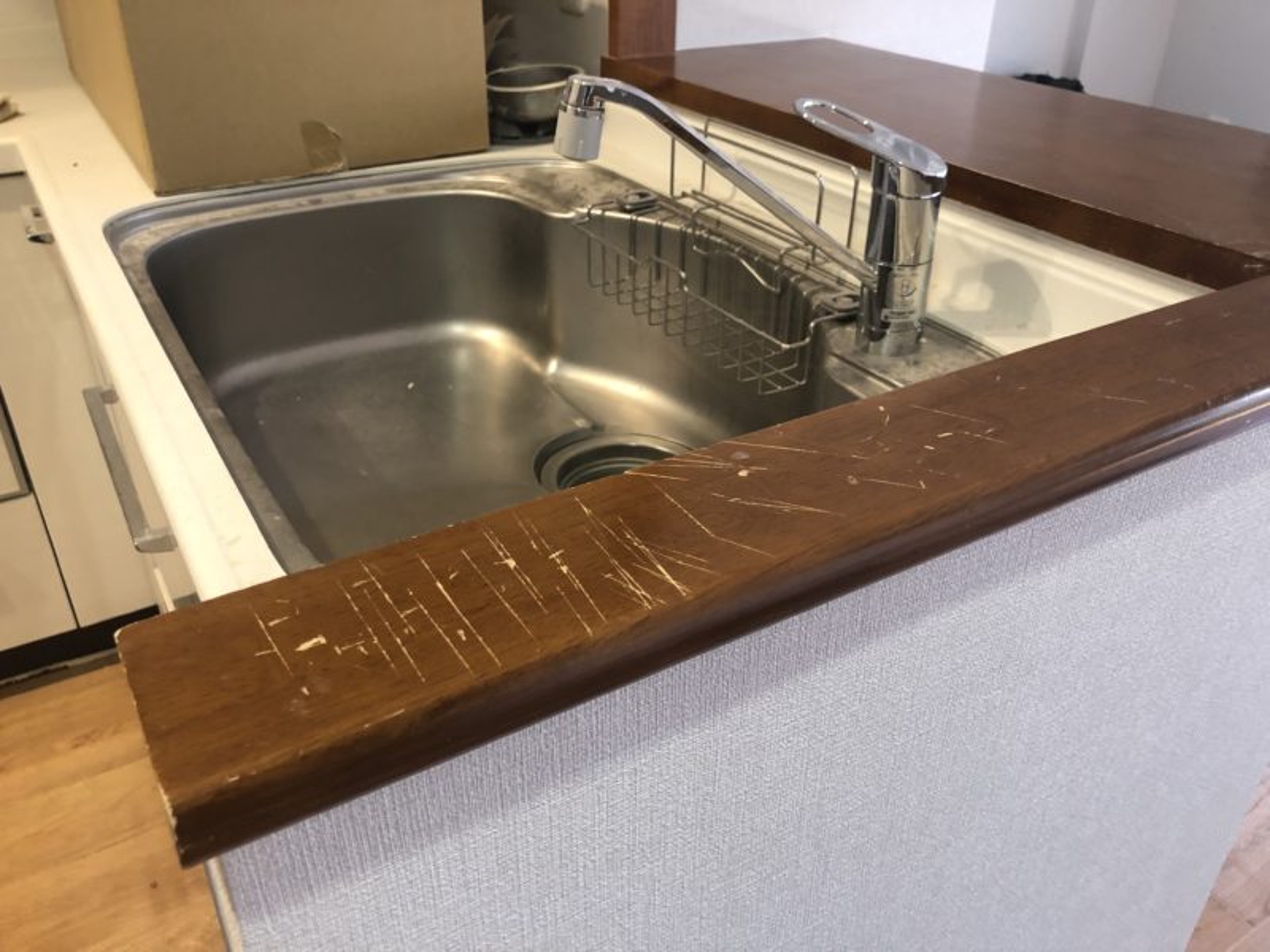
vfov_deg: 49.7
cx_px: 635
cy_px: 476
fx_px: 1027
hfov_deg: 63.4
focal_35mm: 28
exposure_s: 1/15
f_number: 1.8
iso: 64
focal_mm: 3.99
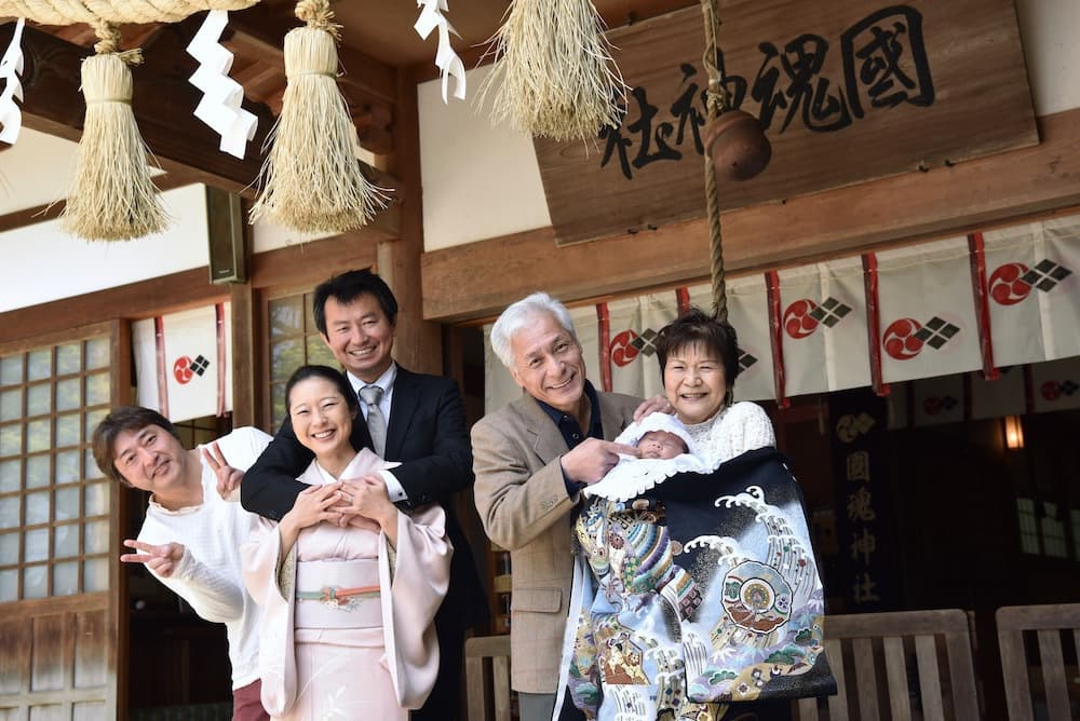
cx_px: 540
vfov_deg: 26.0
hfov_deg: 38.2
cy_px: 360
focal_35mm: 52
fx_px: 1561
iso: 1000
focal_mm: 52
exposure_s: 1/400
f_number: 8
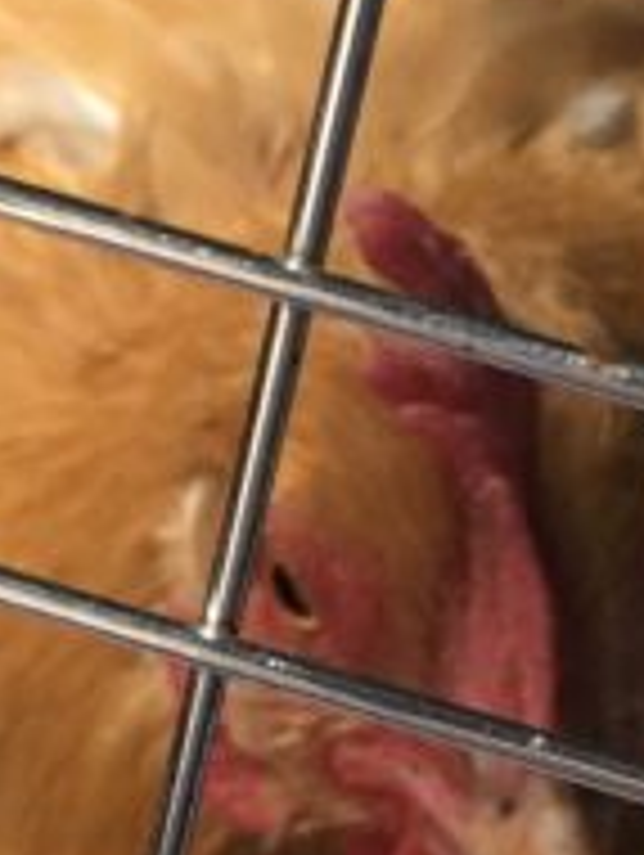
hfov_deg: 9.5
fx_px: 3861
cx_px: 491
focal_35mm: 156
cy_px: 436
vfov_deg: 12.6
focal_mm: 4.15
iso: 125
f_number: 2.2
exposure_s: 1/30
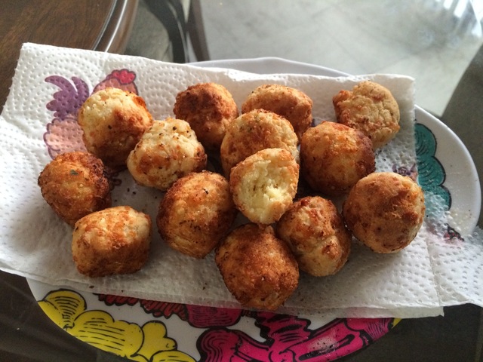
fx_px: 405
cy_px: 181
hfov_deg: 61.7
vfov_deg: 48.2
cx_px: 242
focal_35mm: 29
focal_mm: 4.15
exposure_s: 1/30
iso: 320
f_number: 2.2
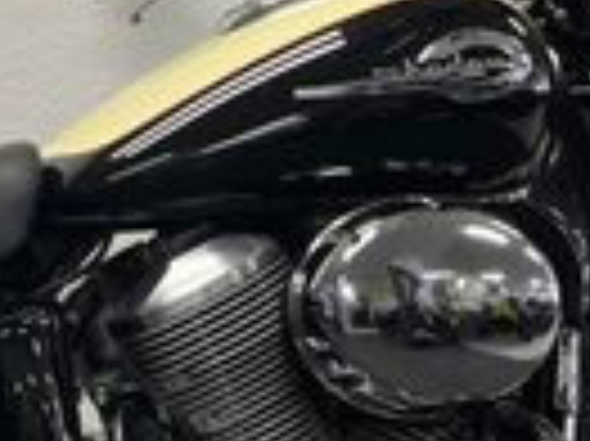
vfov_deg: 11.7
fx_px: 2163
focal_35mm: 127
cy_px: 230
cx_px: -117
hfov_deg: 15.0
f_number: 1.6
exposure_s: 1/100
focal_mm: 5.1
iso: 125
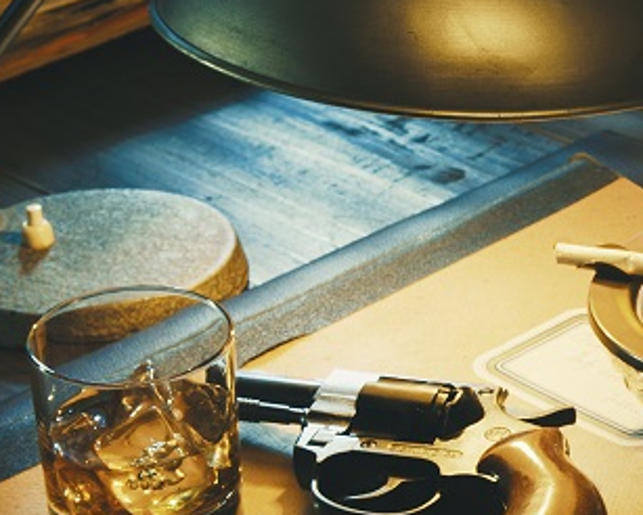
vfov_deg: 9.4
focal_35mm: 165
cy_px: 262
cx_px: 959
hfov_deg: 11.2
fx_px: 3142
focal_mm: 45
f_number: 13
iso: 100
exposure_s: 1/10
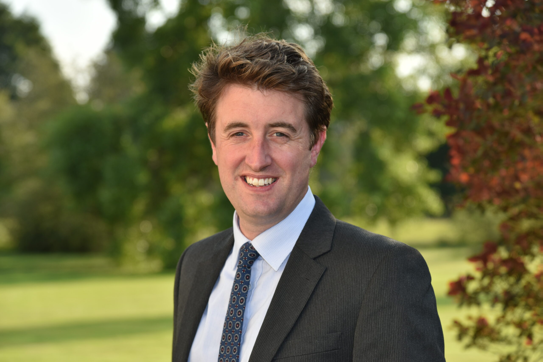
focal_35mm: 120
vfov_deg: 11.4
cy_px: 181
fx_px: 1810
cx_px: 272
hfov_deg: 17.1
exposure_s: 1/250
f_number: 4.5
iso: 100
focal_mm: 120
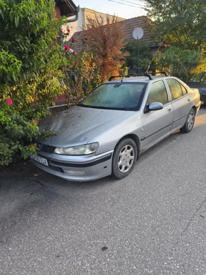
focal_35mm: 23
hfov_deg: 58.9
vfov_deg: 73.9
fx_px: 182
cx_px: 103
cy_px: 138
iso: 200
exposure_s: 1/99.9
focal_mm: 6.18
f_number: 1.65
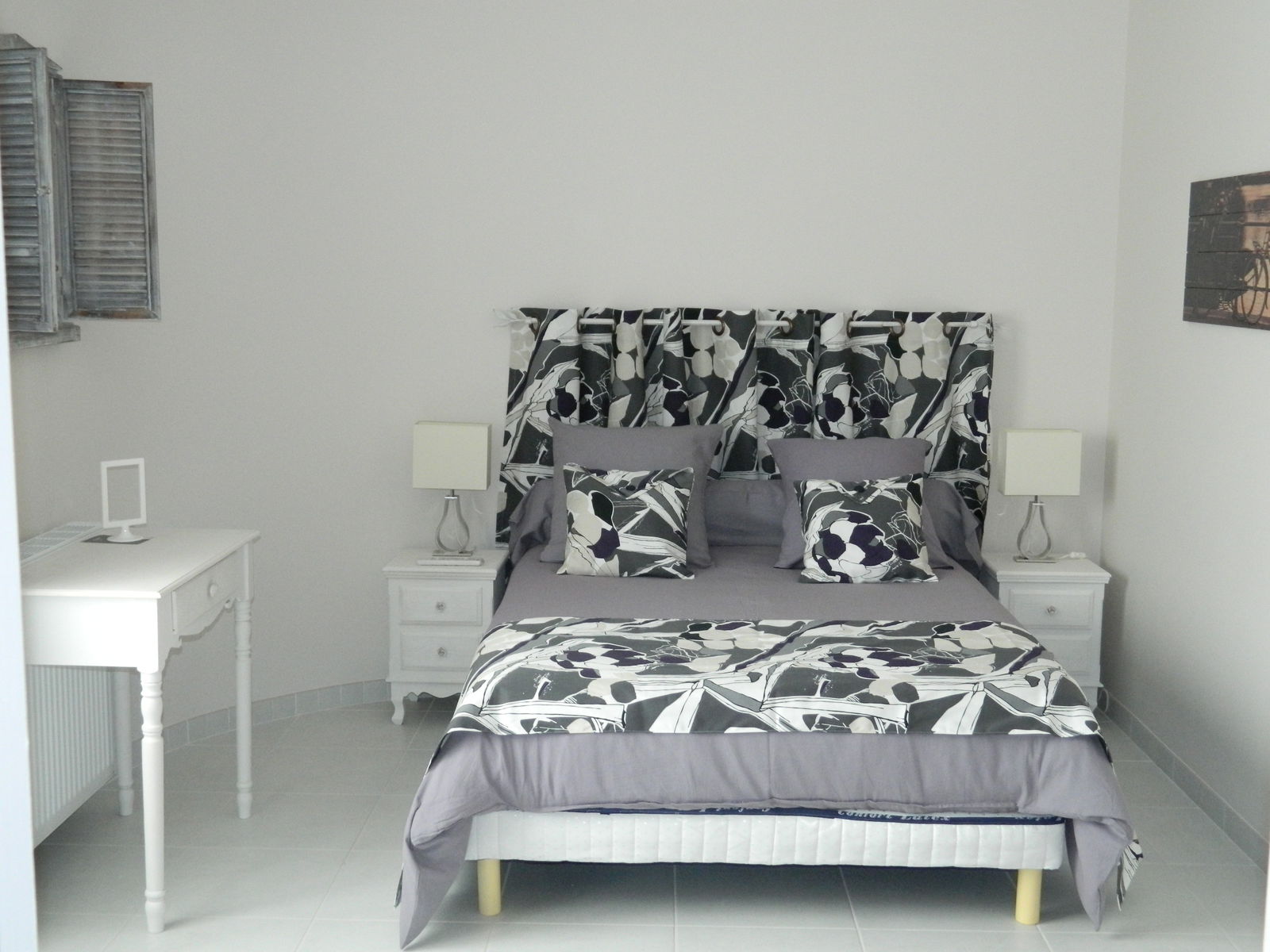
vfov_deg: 35.1
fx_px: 1504
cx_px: 635
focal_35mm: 41
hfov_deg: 45.8
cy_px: 476
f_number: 3.5
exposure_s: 1/60
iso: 400
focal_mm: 7.3
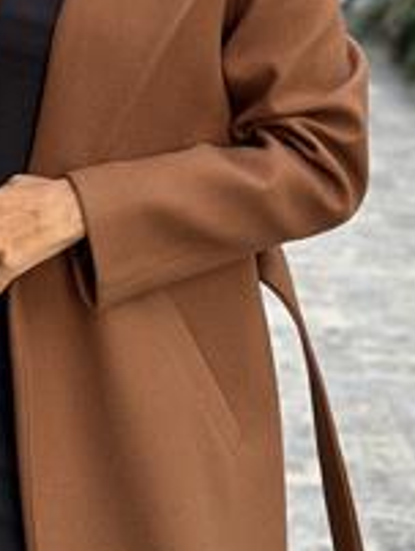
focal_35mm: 120
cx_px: 60
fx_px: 1914
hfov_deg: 12.3
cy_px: -33
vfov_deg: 16.0
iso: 80
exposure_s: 1/238
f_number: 1.78
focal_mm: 6.86
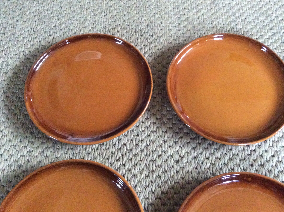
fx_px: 287
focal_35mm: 35
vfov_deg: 40.6
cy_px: 97
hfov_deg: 52.7
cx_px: 149
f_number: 2.4
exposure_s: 1/17
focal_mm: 3.3
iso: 640
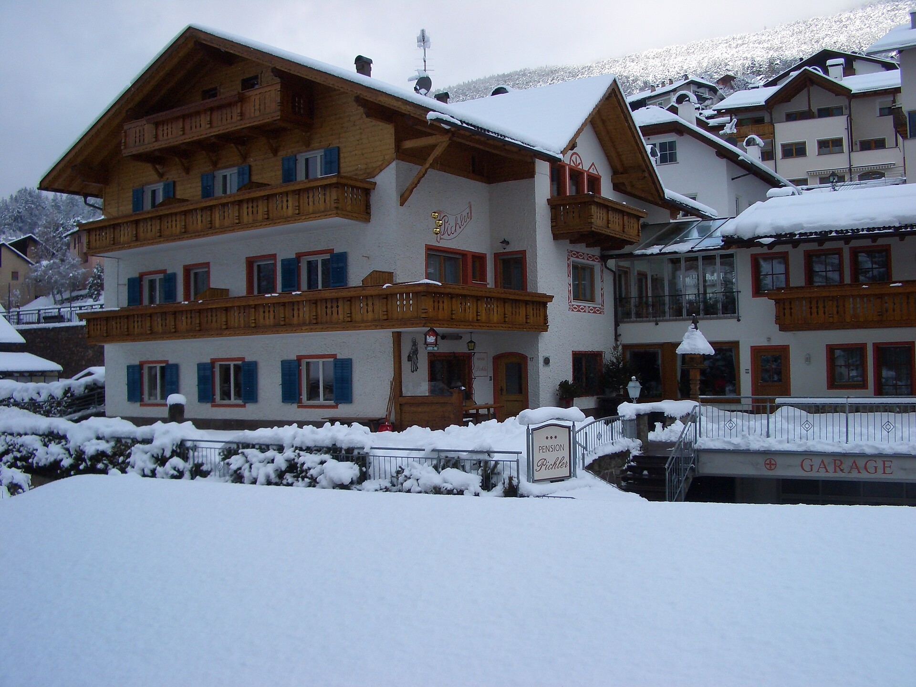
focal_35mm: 35
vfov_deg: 40.7
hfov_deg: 52.6
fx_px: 926
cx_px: 458
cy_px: 344
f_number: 4.3
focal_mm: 5.8
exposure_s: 1/500
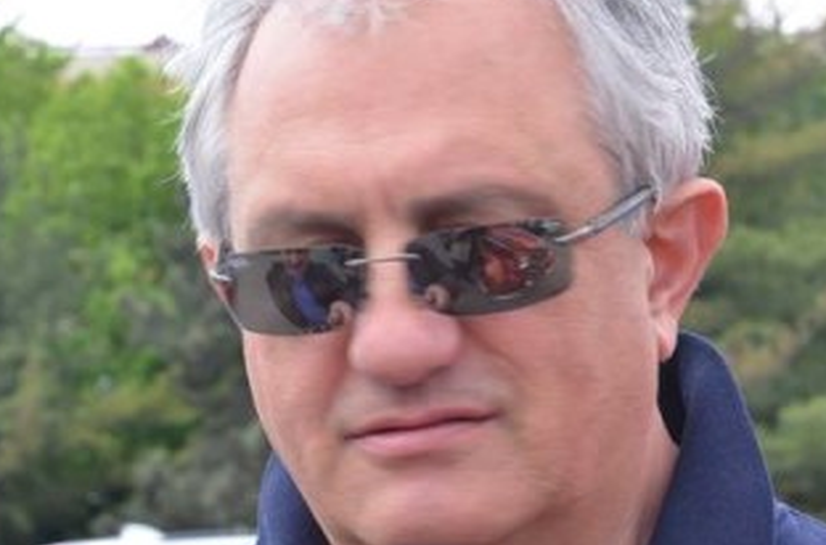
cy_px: 291
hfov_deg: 13.4
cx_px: 344
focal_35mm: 154
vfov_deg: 8.9
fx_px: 3523
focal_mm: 50
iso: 100
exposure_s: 1/30
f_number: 10
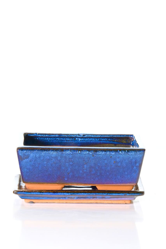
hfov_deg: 7.2
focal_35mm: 192
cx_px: 83
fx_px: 1327
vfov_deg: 10.7
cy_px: 124
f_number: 16
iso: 4000
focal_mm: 128
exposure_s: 1/10
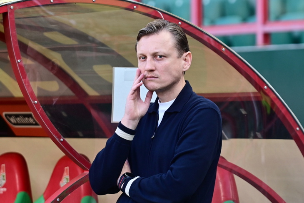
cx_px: 152
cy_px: 102
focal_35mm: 345
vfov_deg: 4.0
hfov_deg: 6.0
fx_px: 2914
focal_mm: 230
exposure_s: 1/500
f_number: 5
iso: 1000
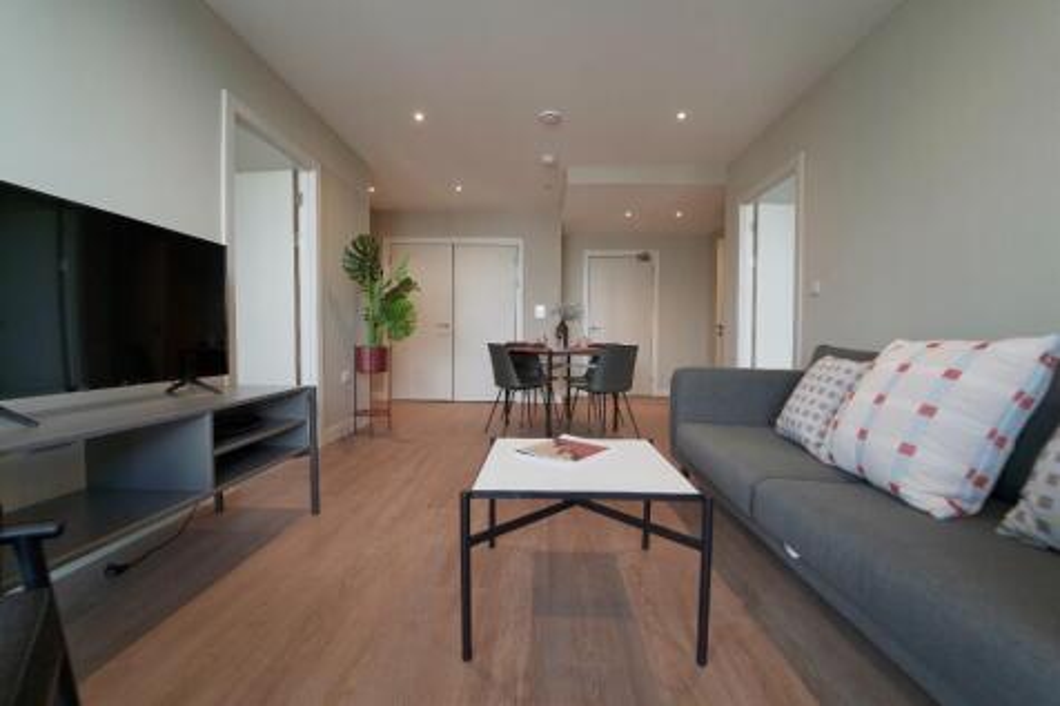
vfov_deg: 81.2
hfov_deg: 104.3
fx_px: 412
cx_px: 530
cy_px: 353
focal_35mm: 14
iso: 640
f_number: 4.5
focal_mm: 14
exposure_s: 1/125
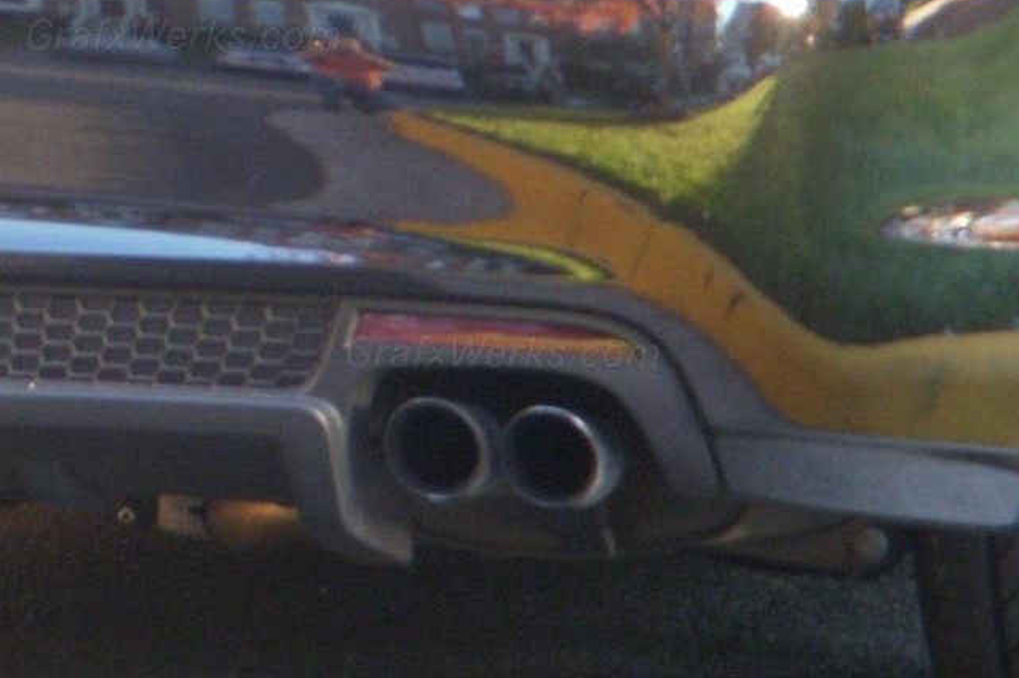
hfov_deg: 17.2
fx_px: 3367
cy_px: 372
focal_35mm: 119
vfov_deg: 11.5
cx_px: 510
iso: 200
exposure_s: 1/25
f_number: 4.2
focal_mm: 18.9
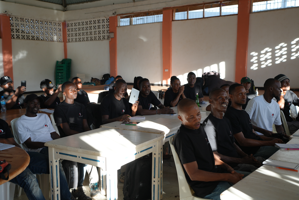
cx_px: 150
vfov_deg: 33.4
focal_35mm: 40
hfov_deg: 48.4
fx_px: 332
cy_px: 100
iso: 250
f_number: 4
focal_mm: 40
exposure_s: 1/160
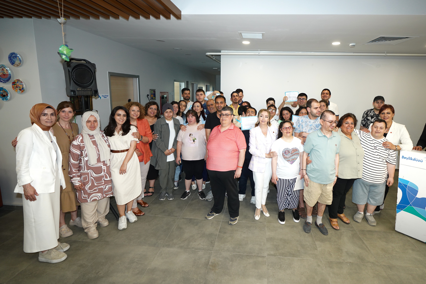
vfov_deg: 73.7
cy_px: 142
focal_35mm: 16
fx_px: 189
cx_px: 213
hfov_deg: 96.7
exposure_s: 1/250
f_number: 2.8
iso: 1600
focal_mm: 16
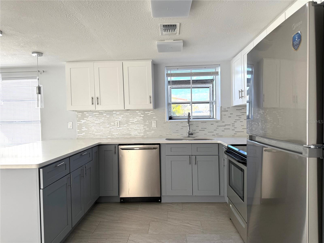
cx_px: 162
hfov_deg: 71.6
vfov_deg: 56.8
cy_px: 122
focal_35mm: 24
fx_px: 225
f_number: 1.78
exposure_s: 1/332
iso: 100
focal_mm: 6.76
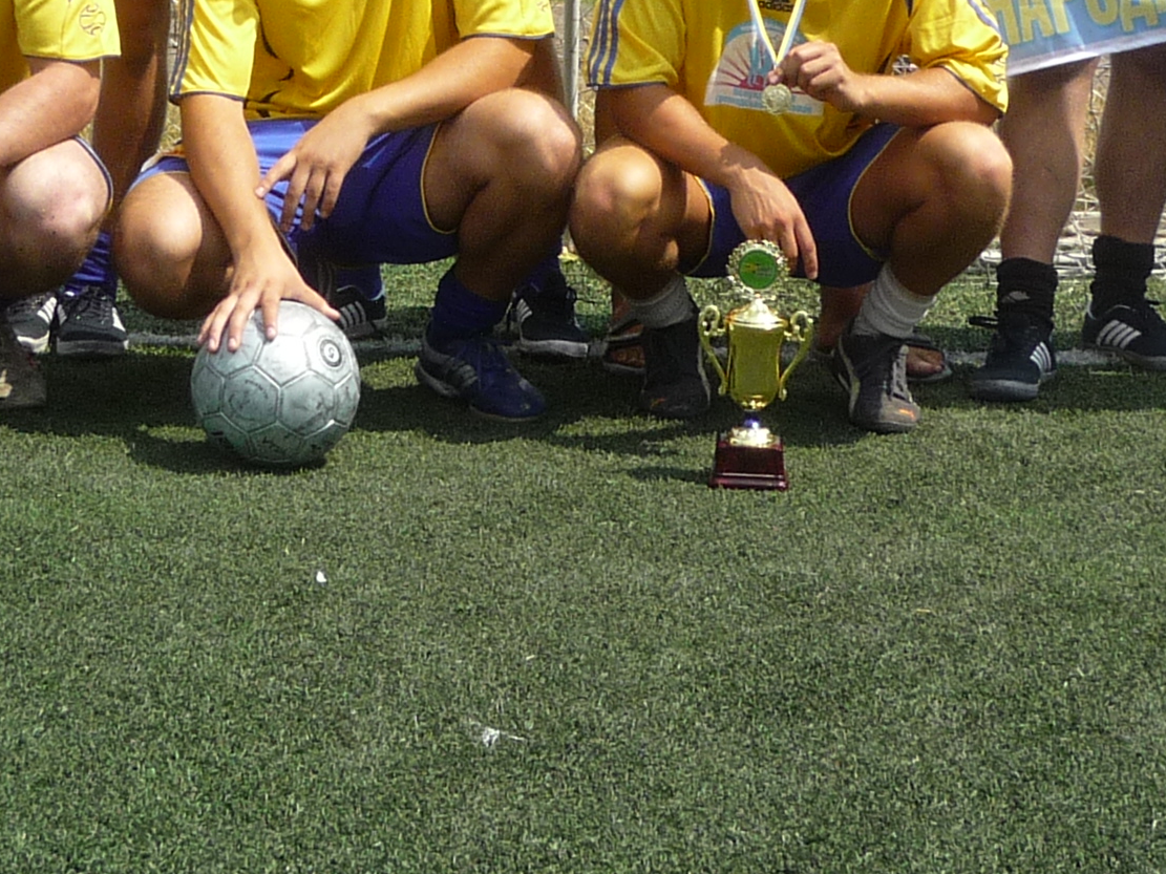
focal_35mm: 94
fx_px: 3166
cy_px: -107
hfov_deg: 20.8
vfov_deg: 15.3
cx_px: 480
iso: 100
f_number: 5
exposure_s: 1/400
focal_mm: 5.2
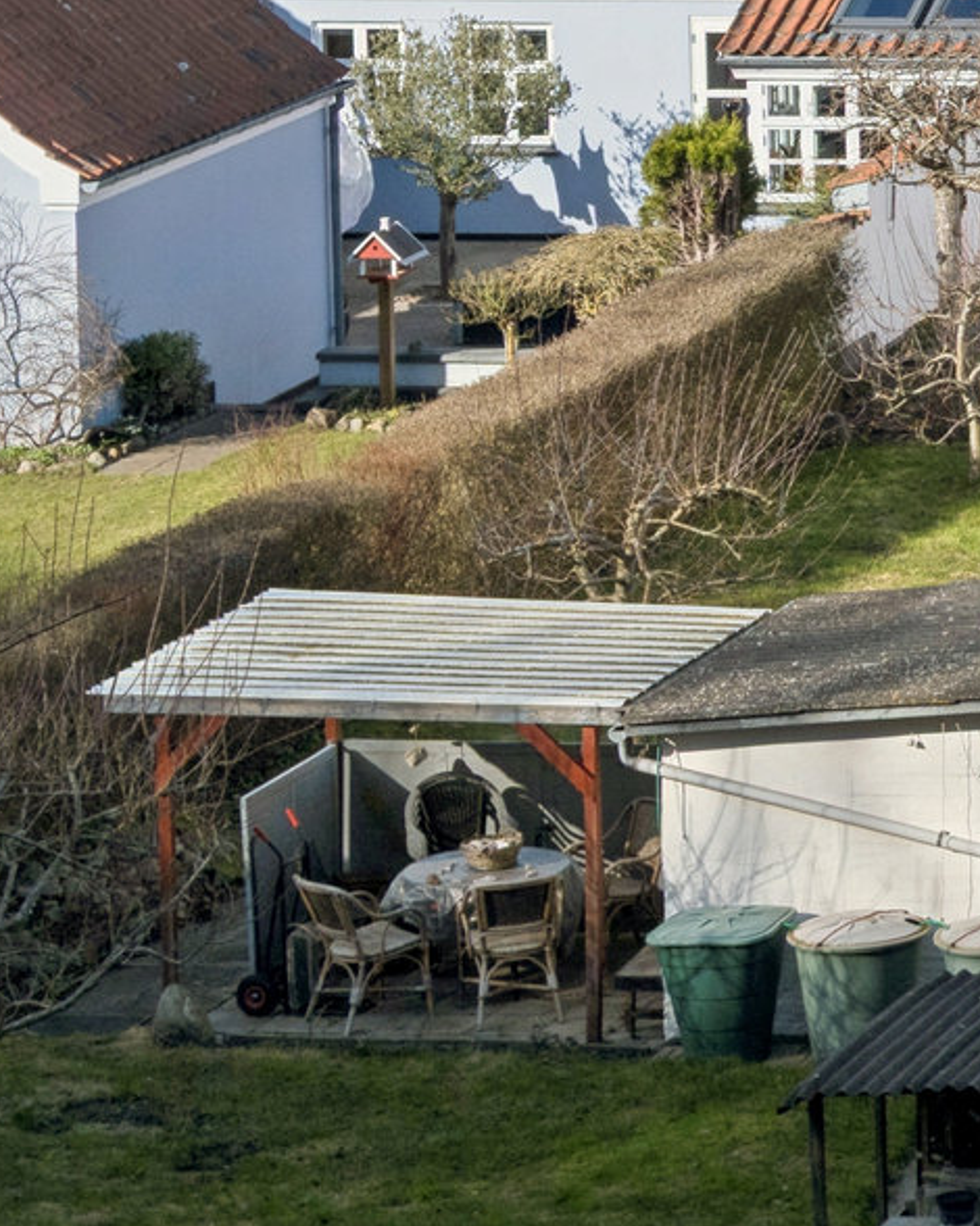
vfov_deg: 10.4
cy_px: -421
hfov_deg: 7.4
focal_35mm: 182
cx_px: 3015
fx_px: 6602
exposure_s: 1/500
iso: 200
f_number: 8
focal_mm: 38
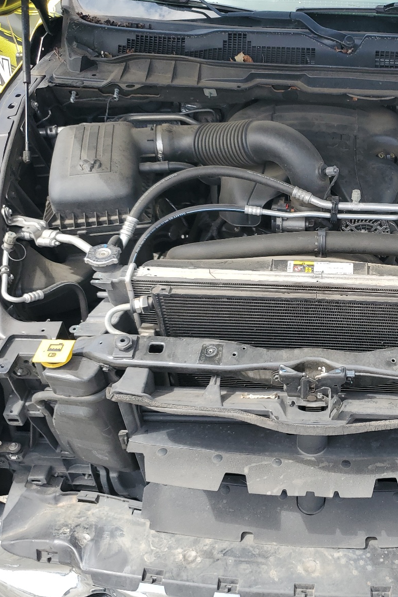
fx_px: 613
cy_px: 296
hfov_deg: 34.6
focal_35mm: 37
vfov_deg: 51.9
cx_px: 329
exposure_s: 1/1000
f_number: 1.5
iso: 50
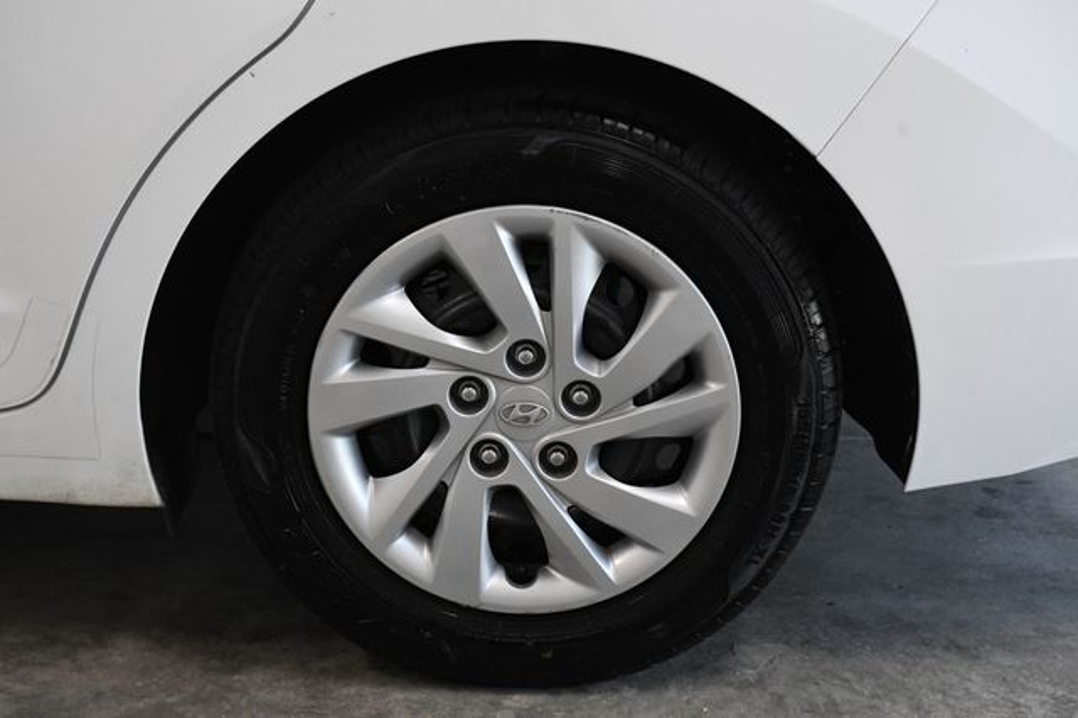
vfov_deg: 18.9
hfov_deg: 28.1
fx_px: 2155
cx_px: 539
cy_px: 359
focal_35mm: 72
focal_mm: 48
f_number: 10
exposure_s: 1/400
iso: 2500
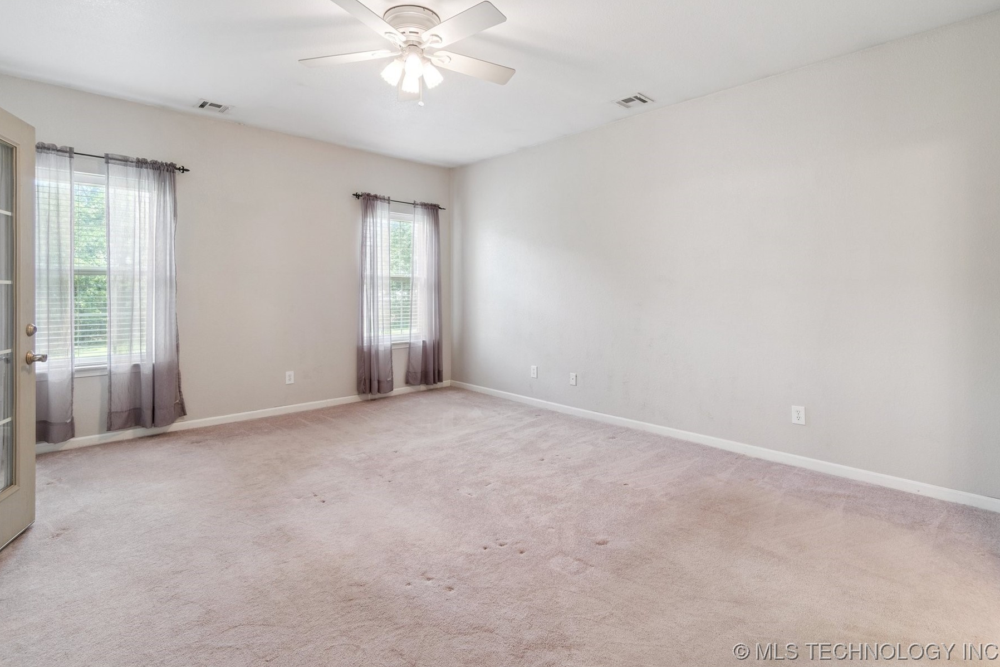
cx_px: 489
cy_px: 295
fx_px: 472
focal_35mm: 17
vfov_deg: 70.2
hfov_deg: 93.3
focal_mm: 10
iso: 200
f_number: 6.3
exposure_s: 1/20
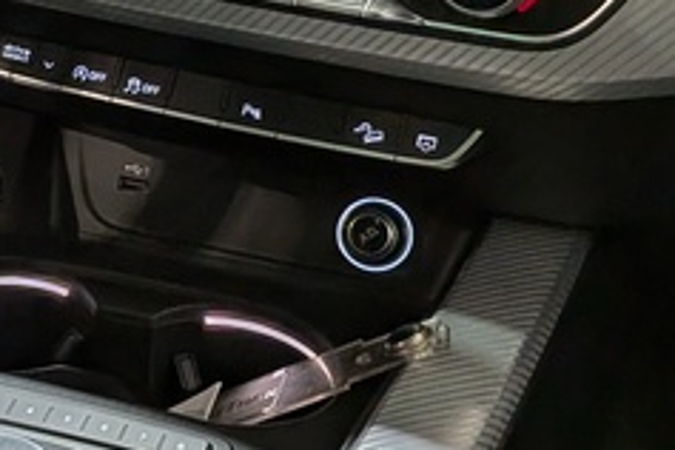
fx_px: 2025
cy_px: 0
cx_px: -211
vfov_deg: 12.5
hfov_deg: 17.7
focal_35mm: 108
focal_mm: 4.53
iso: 30
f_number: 1.7
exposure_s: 1/142
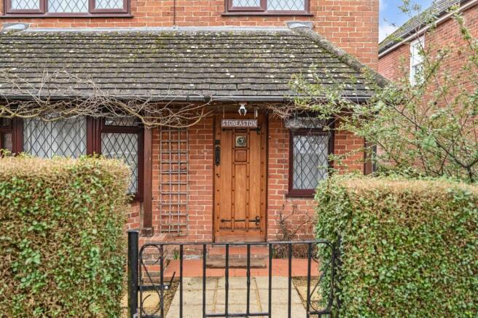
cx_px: 239
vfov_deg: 43.6
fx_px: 398
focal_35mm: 30
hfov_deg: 61.9
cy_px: 159
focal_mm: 30
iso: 400
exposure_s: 1/200
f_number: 4
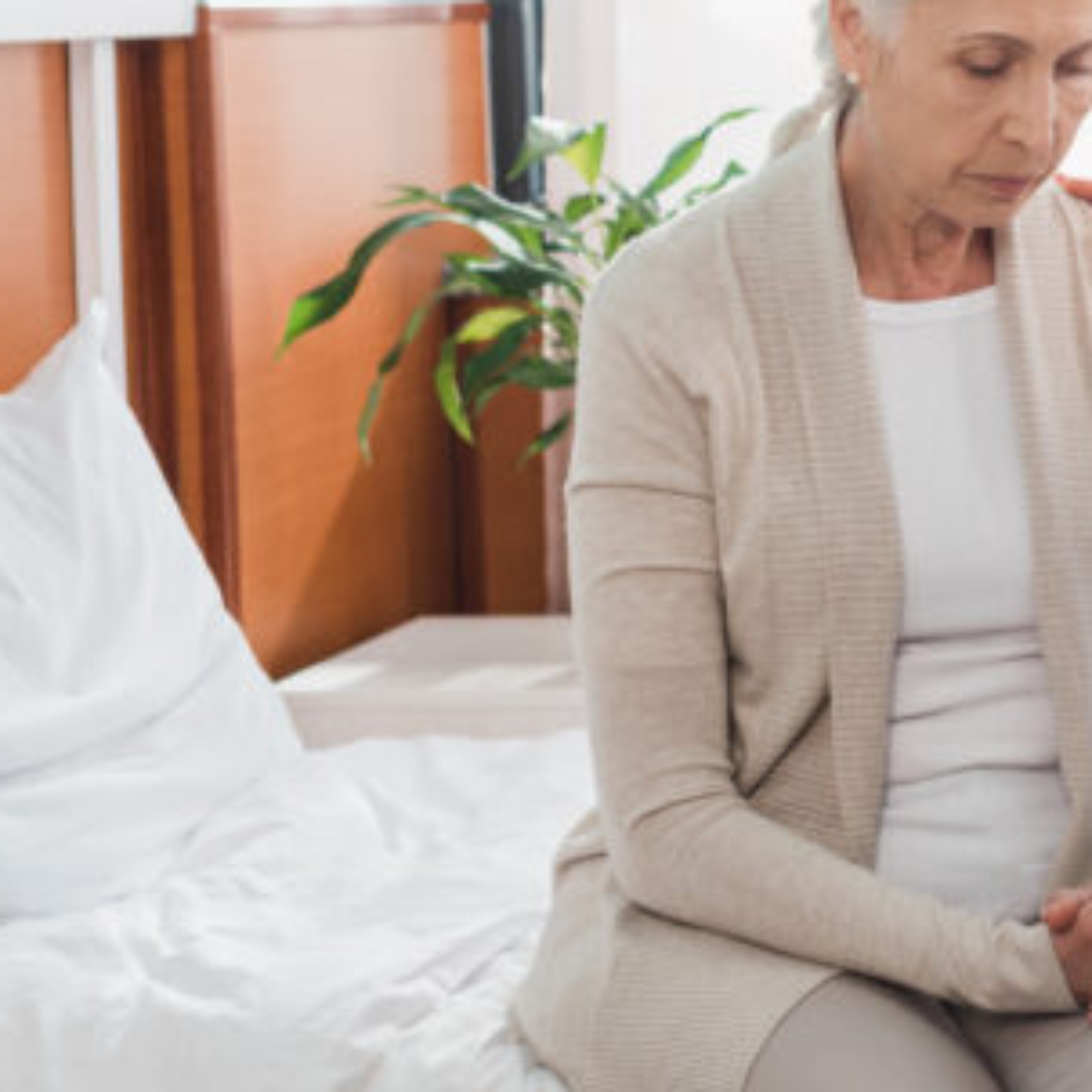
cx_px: 1251
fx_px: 3855
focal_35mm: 108
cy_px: 259
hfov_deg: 15.6
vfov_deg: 16.0
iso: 250
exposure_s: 1/160
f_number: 4
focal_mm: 50
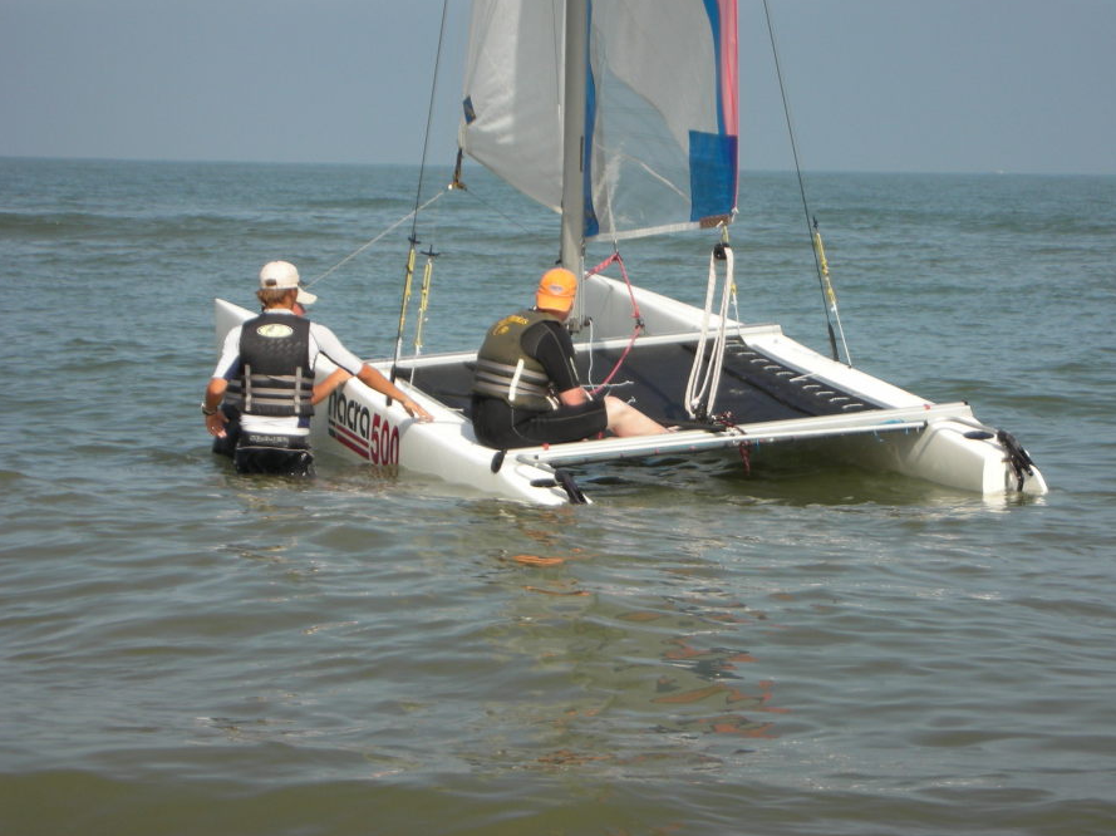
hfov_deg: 16.3
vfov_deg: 12.2
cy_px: 365
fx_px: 3899
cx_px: 619
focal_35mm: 121
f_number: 5.4
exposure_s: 1/304
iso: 50
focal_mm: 17.4
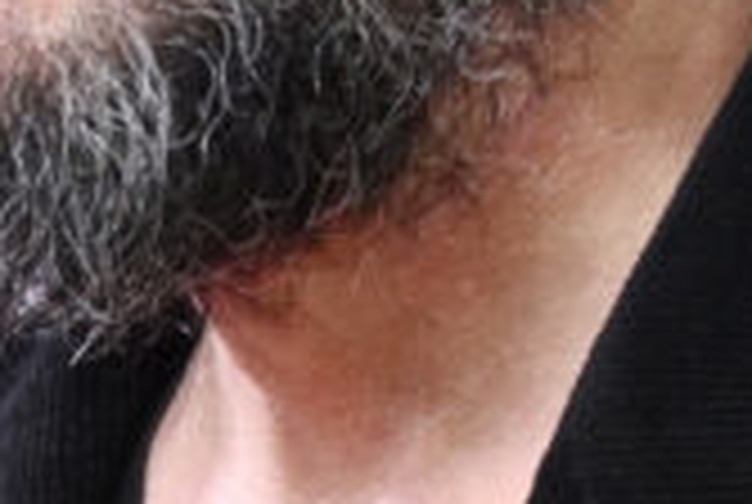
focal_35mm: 459
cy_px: 1197
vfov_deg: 3.0
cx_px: 275
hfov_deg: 4.5
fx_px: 9605
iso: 1000
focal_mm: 50
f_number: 6.3
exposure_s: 1/250
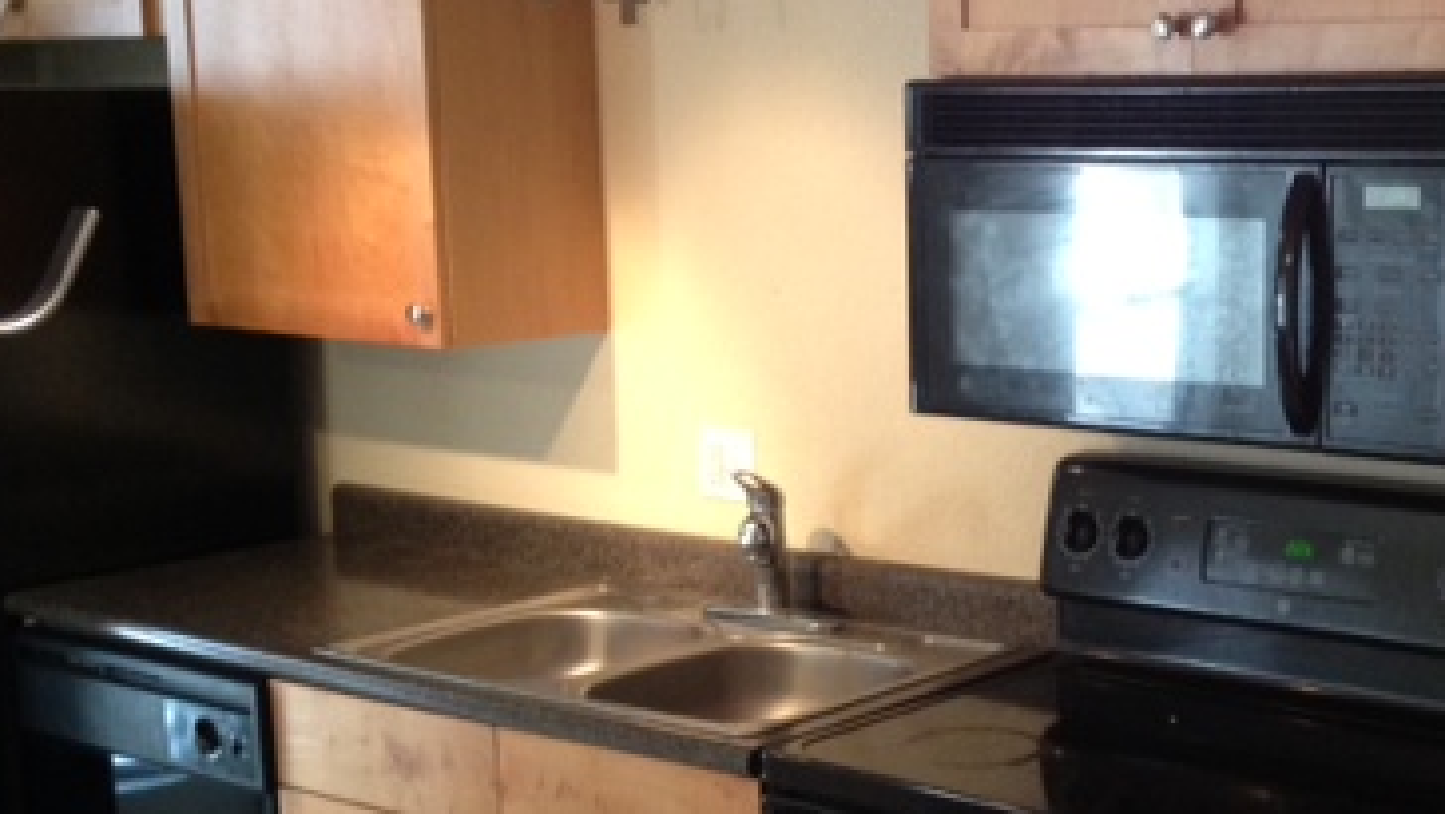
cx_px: 1024
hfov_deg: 31.1
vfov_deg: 18.0
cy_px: 532
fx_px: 2568
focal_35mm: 67
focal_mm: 4.28
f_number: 2.4
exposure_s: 1/20
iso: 200
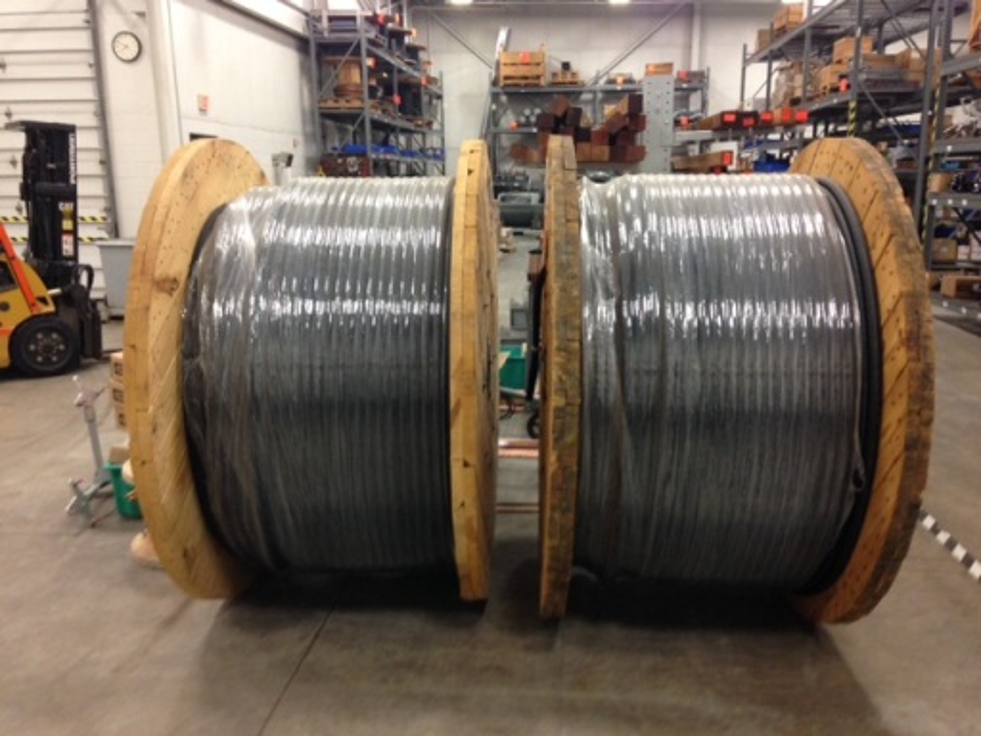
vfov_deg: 42.9
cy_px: 368
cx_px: 490
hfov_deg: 55.4
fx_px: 935
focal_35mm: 33
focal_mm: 4.12
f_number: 2.4
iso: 125
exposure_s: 1/20
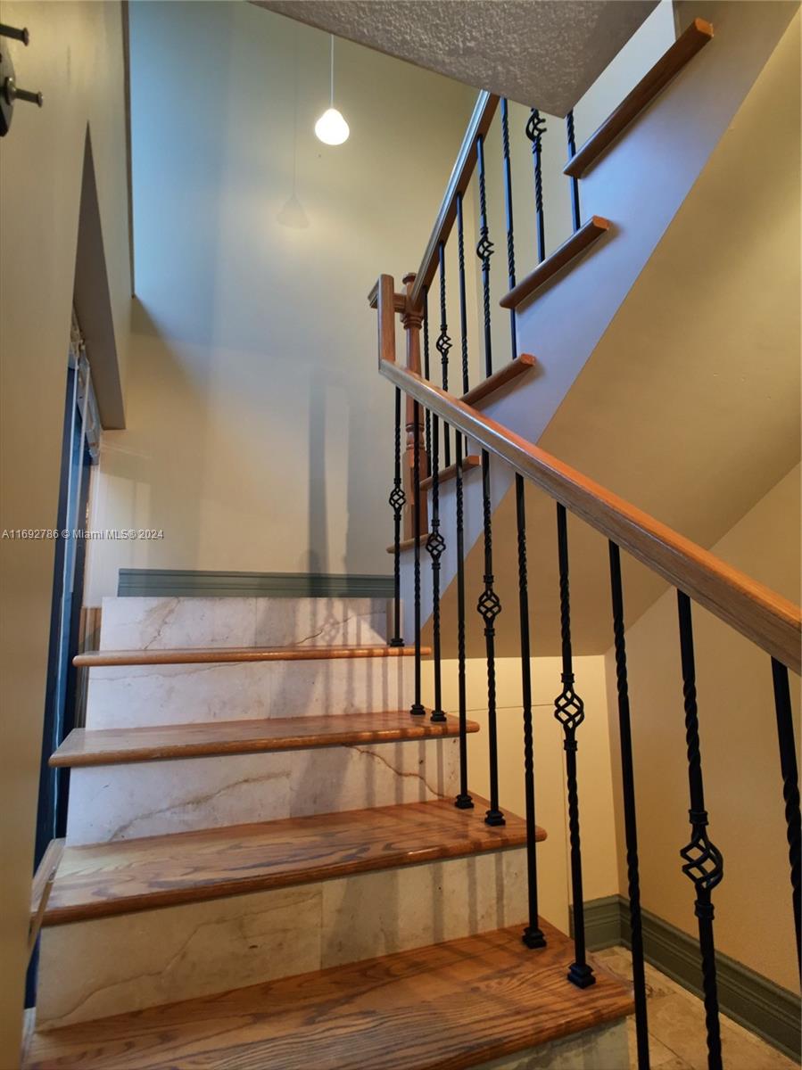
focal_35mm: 29
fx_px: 896
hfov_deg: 48.2
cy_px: 535
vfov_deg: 61.7
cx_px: 401
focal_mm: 4.15
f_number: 2.2
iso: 40
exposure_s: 1/30
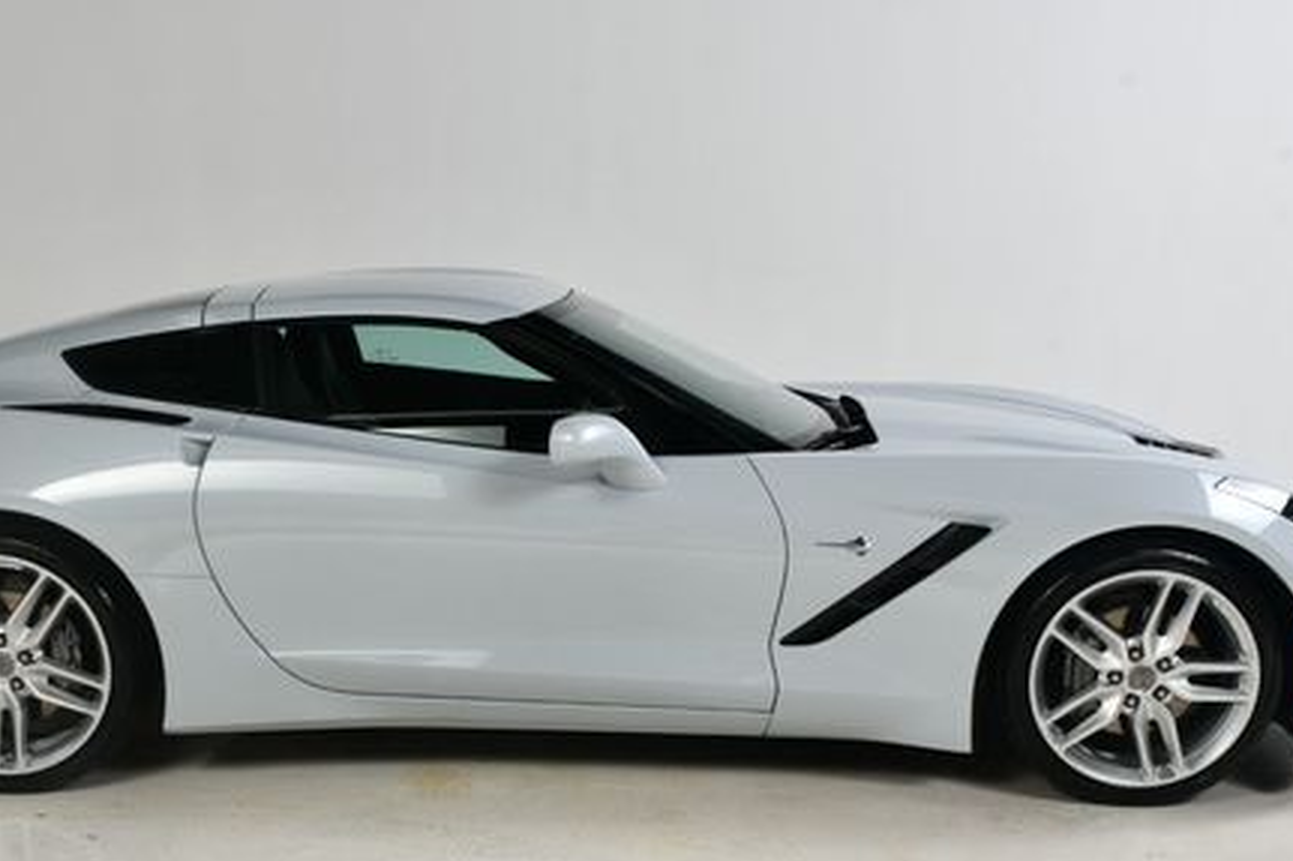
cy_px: 612
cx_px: 519
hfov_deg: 40.2
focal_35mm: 49
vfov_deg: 27.2
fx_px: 1759
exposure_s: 1/160
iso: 100
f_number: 13
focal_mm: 22
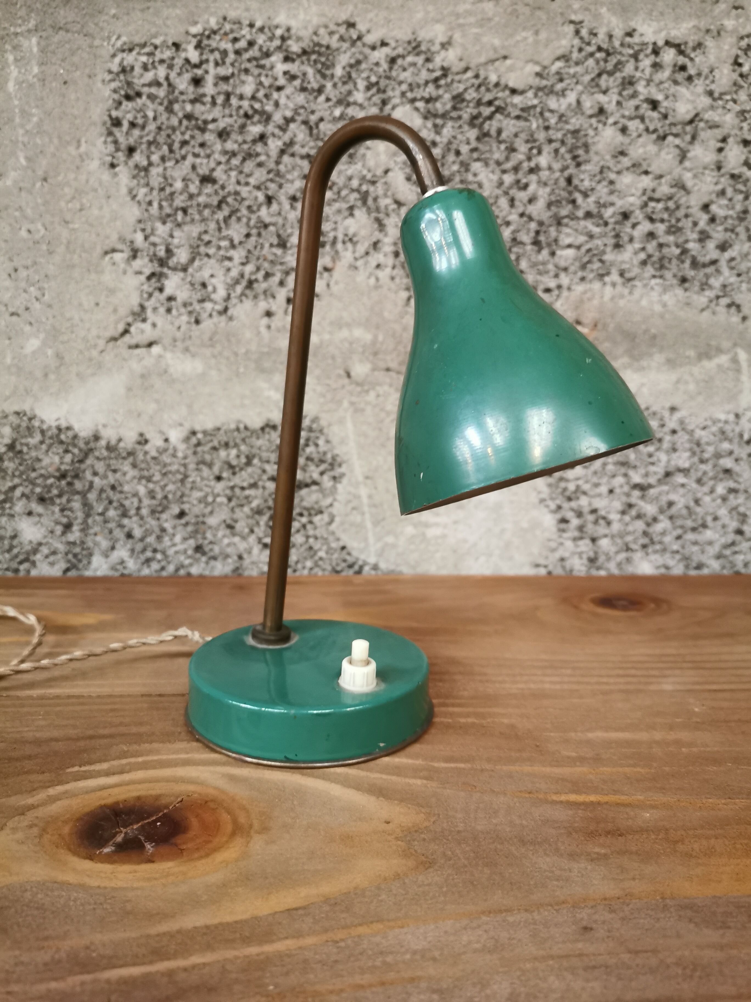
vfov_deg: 65.3
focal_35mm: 27
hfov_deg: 51.4
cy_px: 501
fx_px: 781
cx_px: 376
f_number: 1.8
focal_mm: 5.58
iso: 640
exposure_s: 1/25
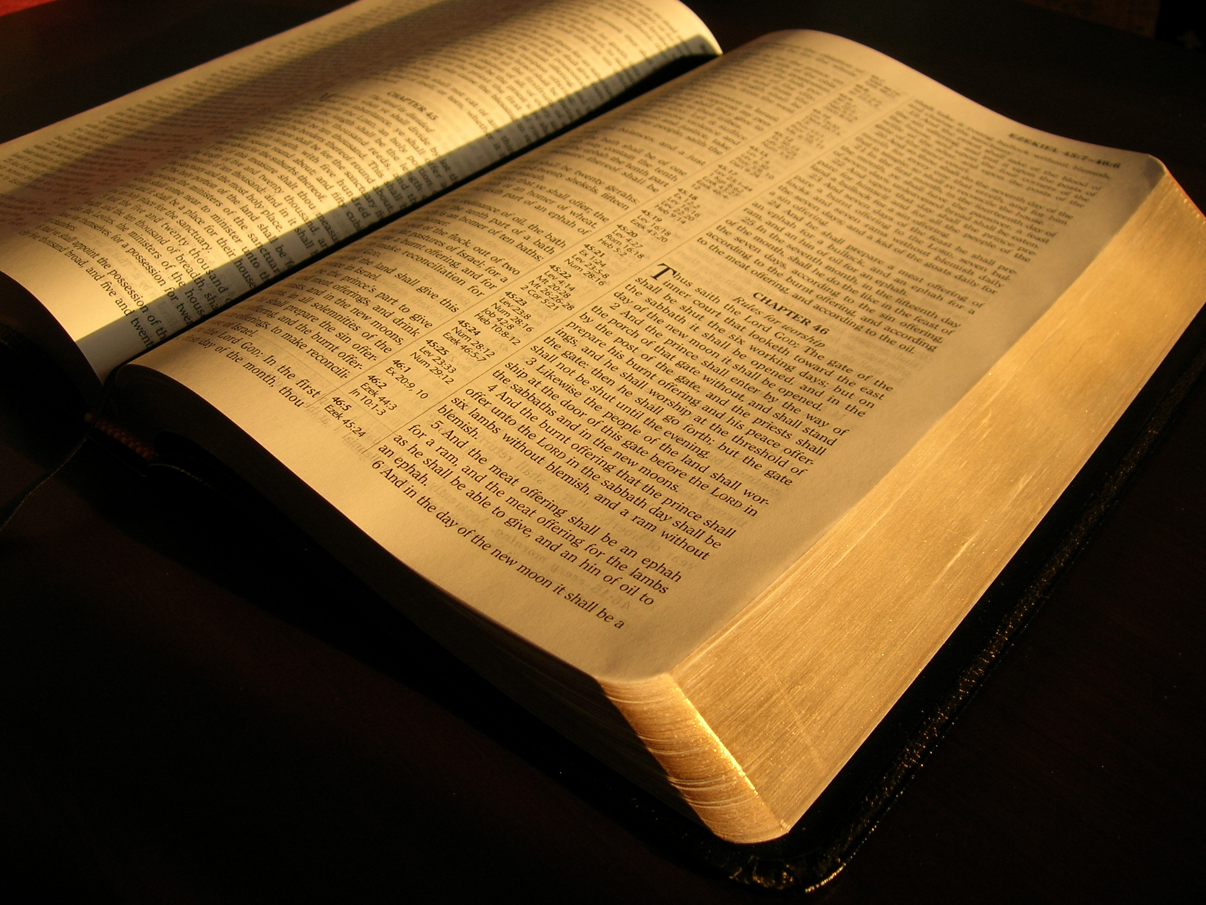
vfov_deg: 41.8
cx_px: 603
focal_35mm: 34
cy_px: 452
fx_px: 1185
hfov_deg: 54.0
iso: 50
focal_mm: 5.7
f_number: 2.9
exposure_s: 1/63
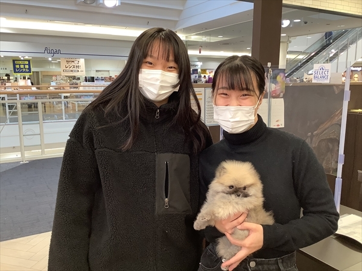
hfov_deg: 58.4
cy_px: 136
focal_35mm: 31
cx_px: 181
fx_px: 324
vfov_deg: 45.4
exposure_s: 1/60
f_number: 2.4
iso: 80
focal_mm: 3.3
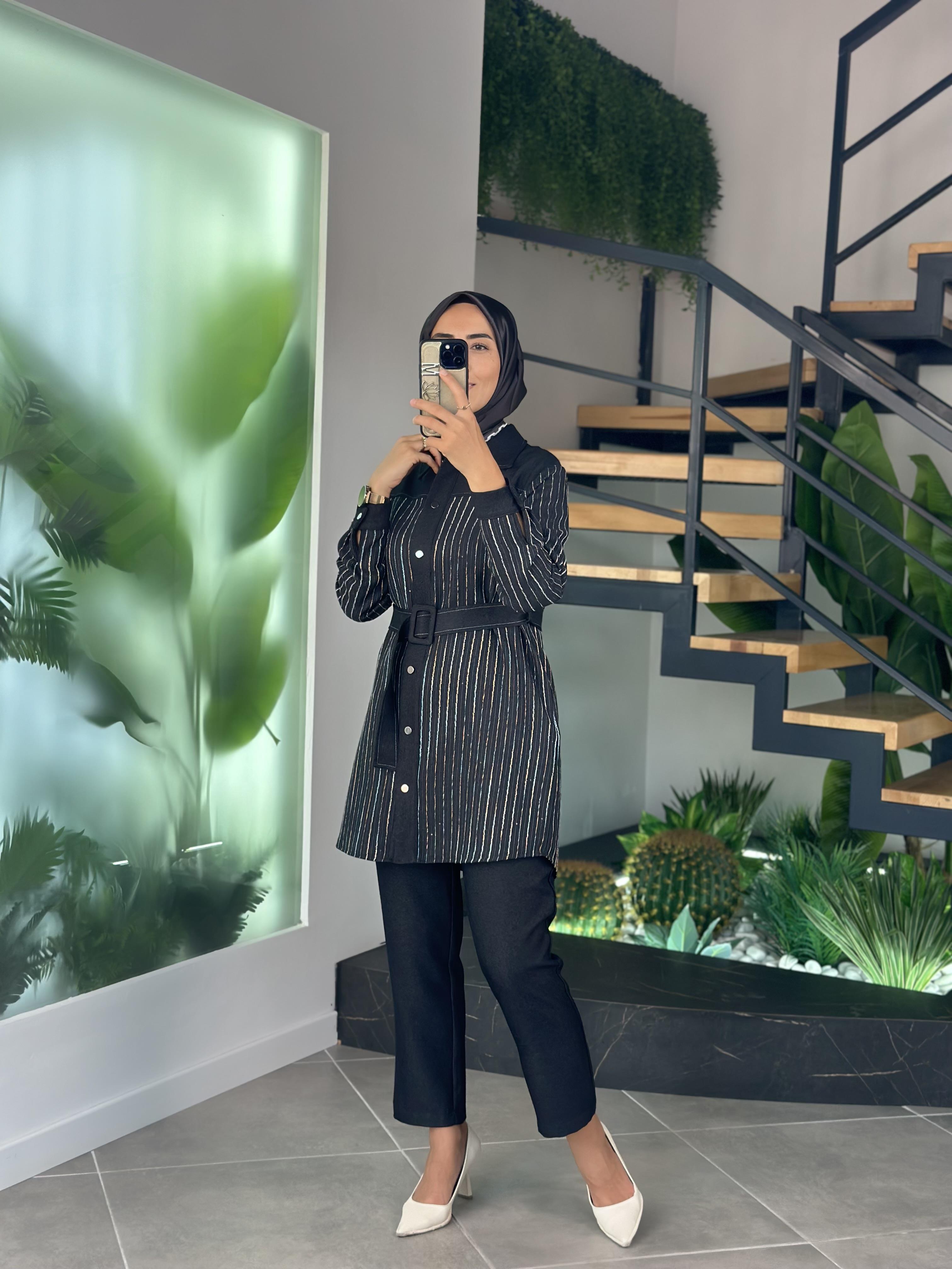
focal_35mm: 48
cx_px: 476
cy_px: 634
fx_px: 1760
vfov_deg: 39.7
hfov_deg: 30.3
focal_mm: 6.86
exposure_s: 1/264
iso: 80
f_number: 1.78
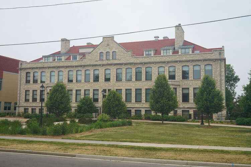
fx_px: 279
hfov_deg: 48.5
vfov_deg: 33.4
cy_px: 85
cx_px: 123
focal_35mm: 40
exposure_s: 1/125
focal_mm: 26
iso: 100
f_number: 11
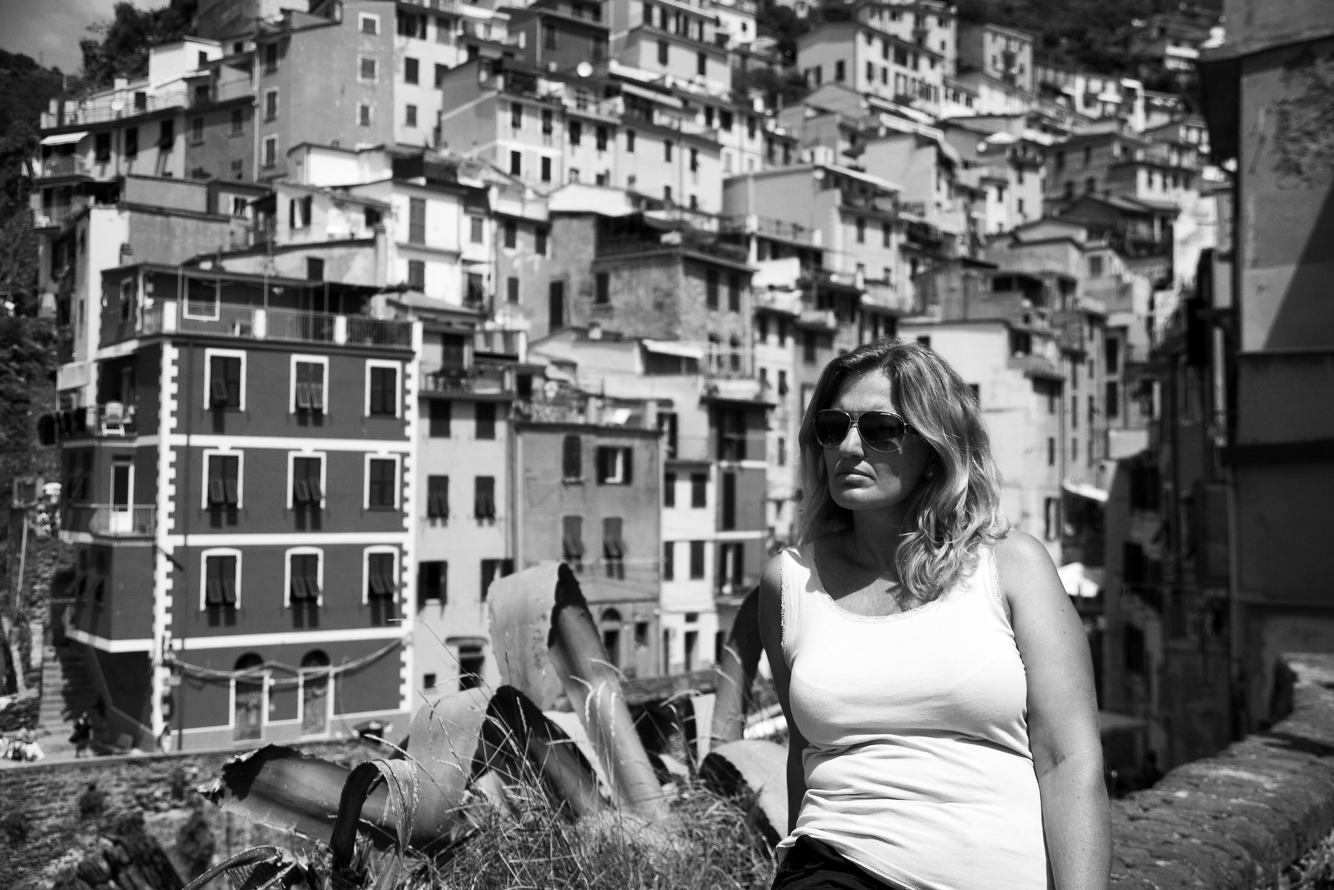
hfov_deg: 51.3
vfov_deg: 35.5
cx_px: 667
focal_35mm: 38
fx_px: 1389
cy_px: 445
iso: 100
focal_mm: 25
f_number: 4
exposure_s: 1/4000
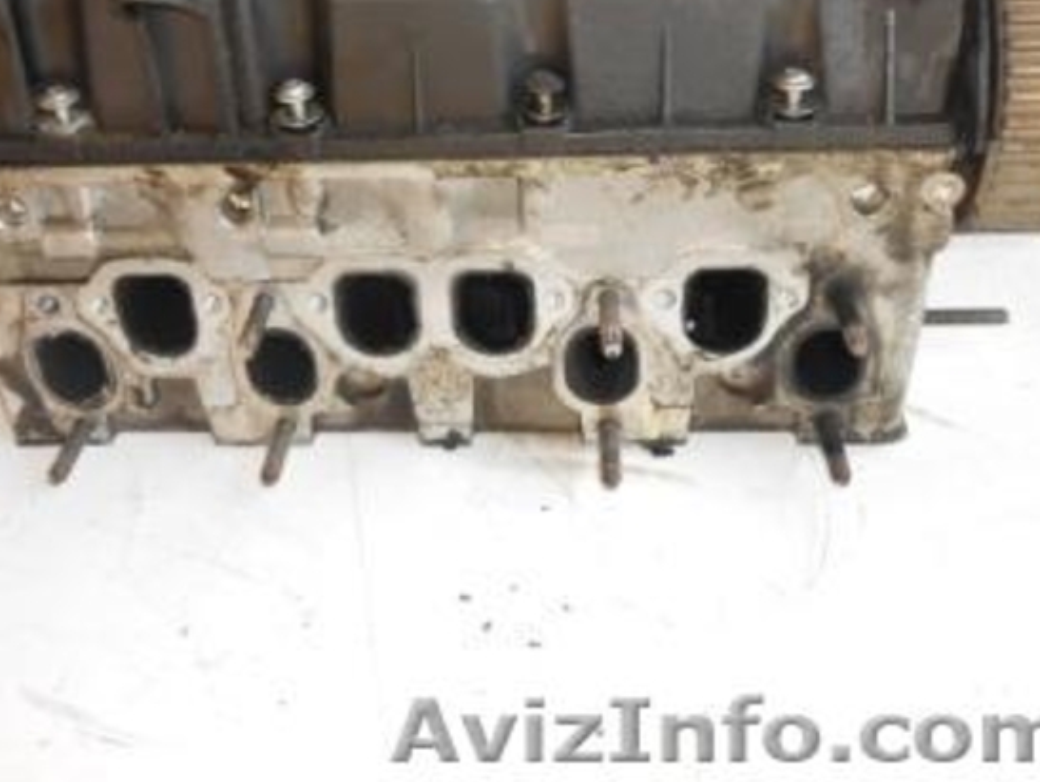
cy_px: 215
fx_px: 1142
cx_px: 487
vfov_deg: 37.0
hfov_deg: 48.9
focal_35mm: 38
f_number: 3.5
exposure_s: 1/40
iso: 80
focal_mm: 4.6
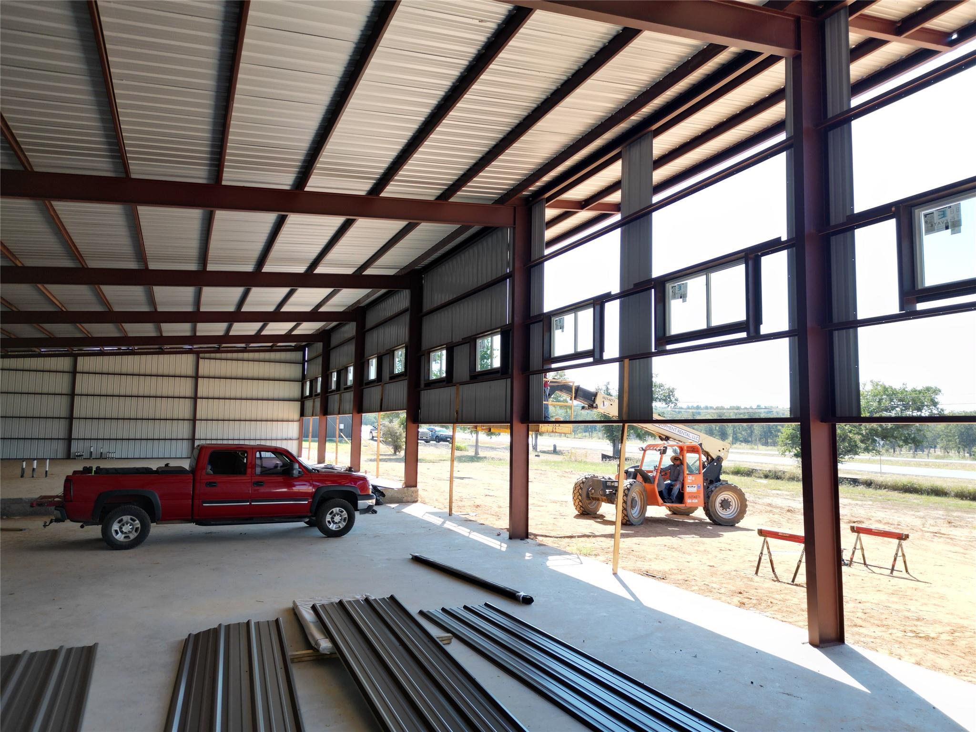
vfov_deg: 56.8
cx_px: 488
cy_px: 366
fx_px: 677
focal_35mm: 24
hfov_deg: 71.6
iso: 100
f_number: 1.7
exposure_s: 1/640
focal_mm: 6.72
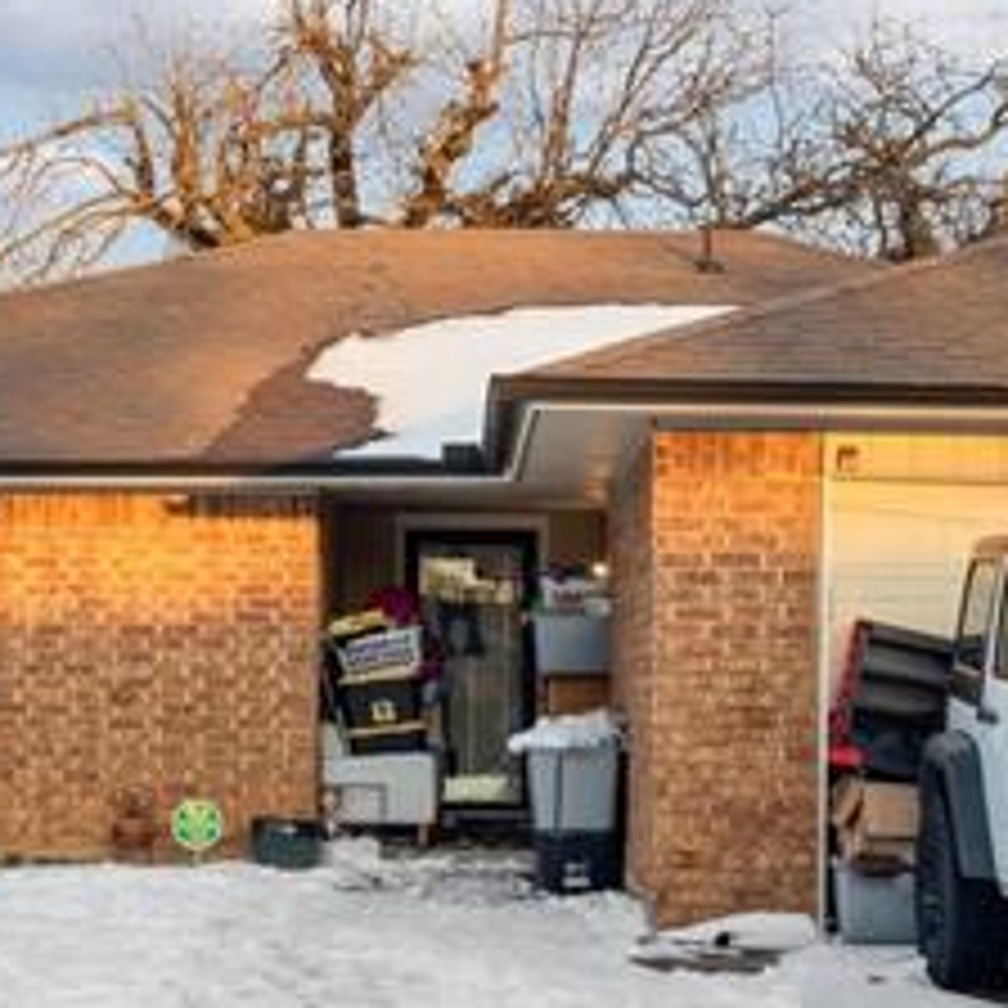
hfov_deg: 26.1
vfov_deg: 25.9
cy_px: 720
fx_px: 2174
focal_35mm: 66
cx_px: 513
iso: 200
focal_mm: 17
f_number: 7.1
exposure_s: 1/200
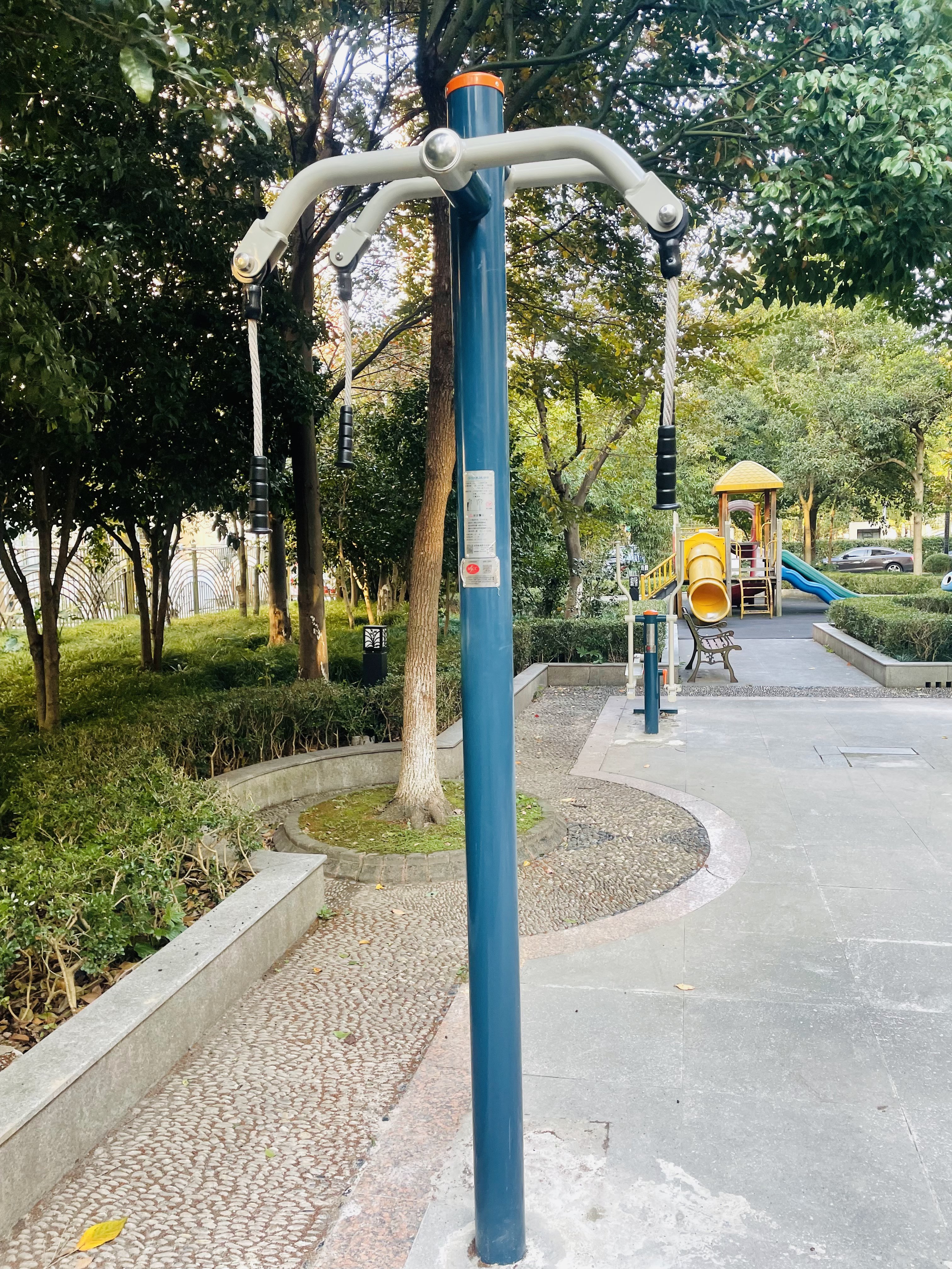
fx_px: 953
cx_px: 476
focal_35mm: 26
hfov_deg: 53.1
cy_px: 634
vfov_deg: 67.3
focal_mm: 4.2
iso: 80
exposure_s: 1/121
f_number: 1.6
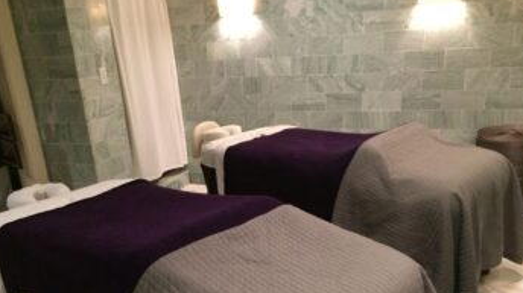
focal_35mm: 36
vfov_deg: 32.3
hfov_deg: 55.3
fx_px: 499
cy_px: 210
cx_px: 250
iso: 320
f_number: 2.2
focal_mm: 4.12
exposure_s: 1/24
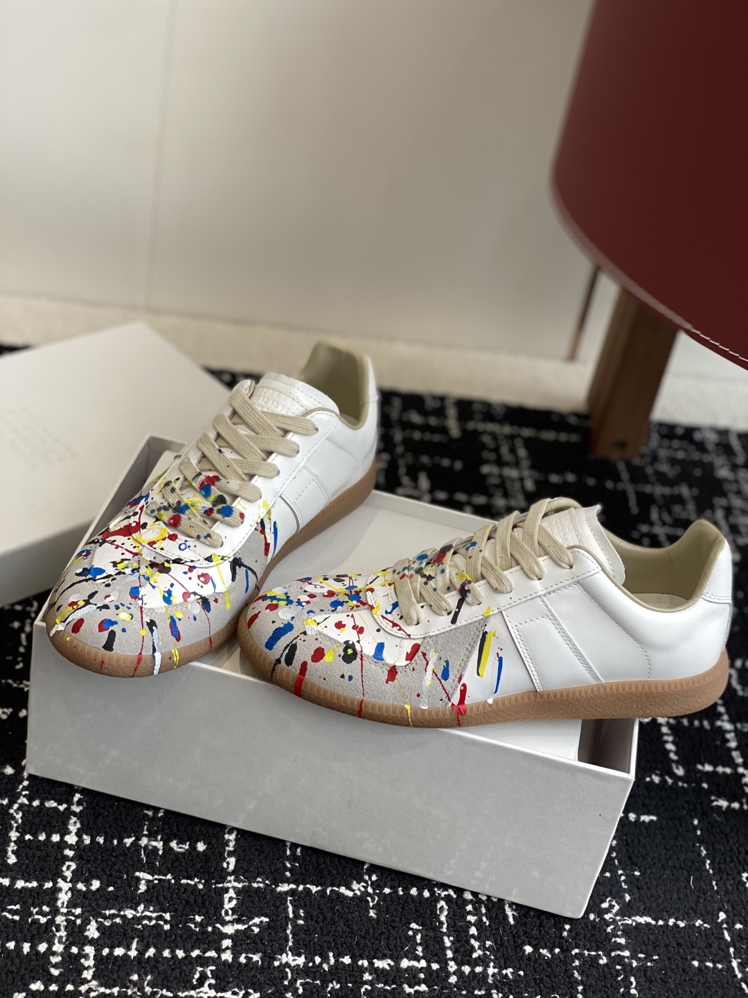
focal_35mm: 52
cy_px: 499
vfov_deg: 36.8
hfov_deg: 28.0
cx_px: 374
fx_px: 1498
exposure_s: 1/122
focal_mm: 6
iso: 32
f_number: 2
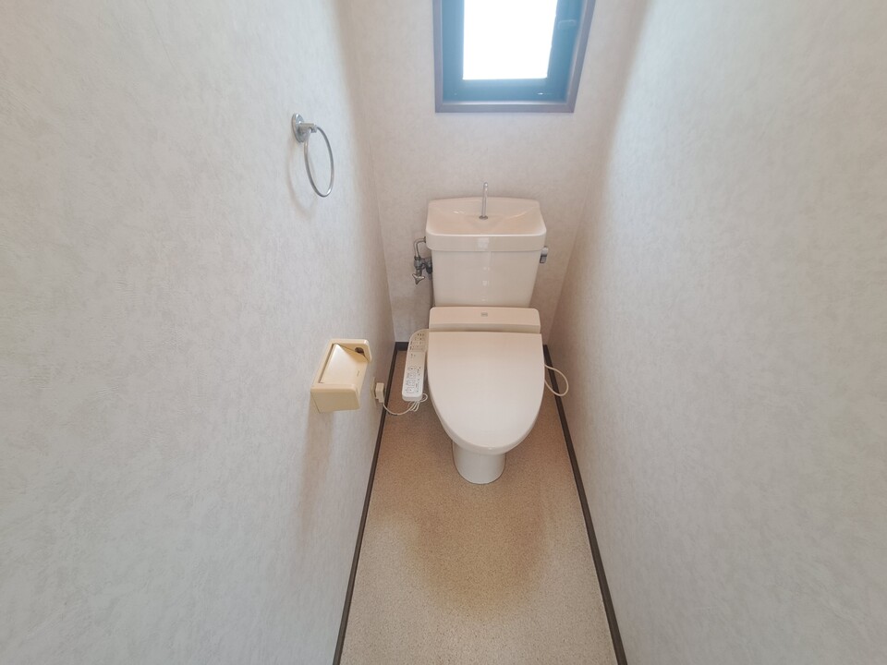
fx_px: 333
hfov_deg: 106.2
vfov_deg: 89.9
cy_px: 332
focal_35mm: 13
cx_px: 444
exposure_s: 1/50
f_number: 2.2
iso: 160
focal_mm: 1.74
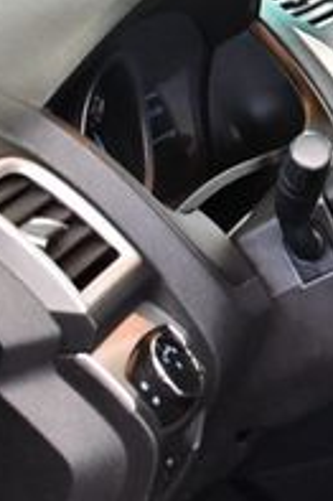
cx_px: 796
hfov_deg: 10.2
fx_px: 1626
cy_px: 275
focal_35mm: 117
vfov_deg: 17.5
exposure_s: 1/100
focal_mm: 18
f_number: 3.5
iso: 3200
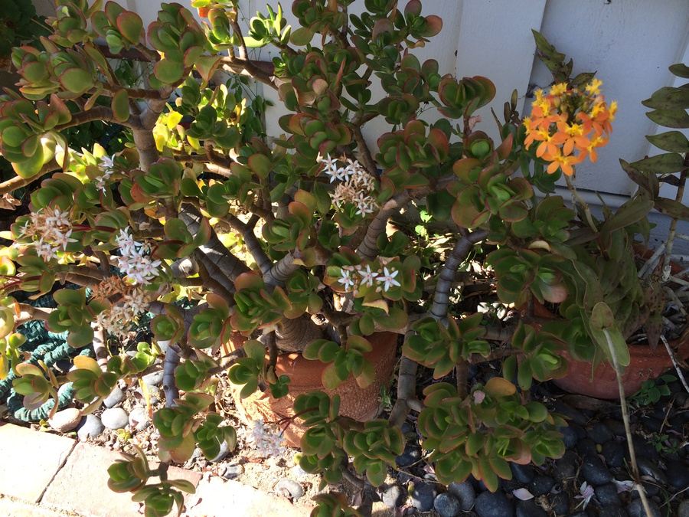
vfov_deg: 46.8
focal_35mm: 30
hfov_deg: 60.0
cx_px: 344
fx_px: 597
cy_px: 258
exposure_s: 1/466
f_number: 2.2
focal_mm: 4.12
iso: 32
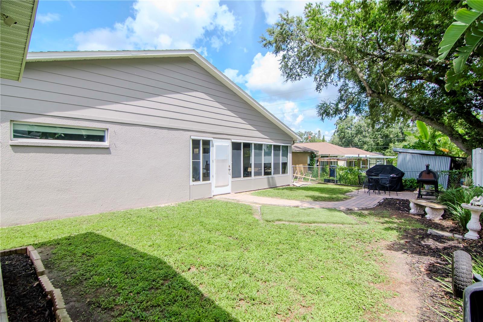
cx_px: 242
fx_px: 221
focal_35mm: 16
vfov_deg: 72.0
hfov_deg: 95.0
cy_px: 161
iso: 400
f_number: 5
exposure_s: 1/800
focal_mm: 11
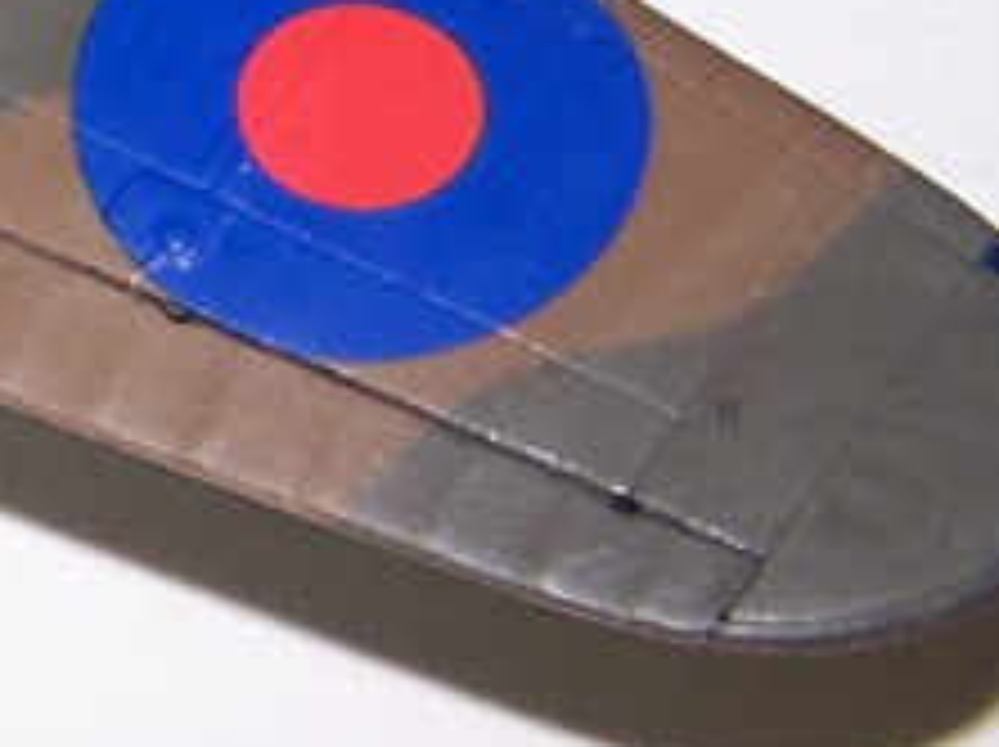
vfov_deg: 8.1
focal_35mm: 183
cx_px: -1105
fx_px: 5276
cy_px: -27
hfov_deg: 9.9
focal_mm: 6.3
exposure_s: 1/60
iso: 80
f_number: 2.8
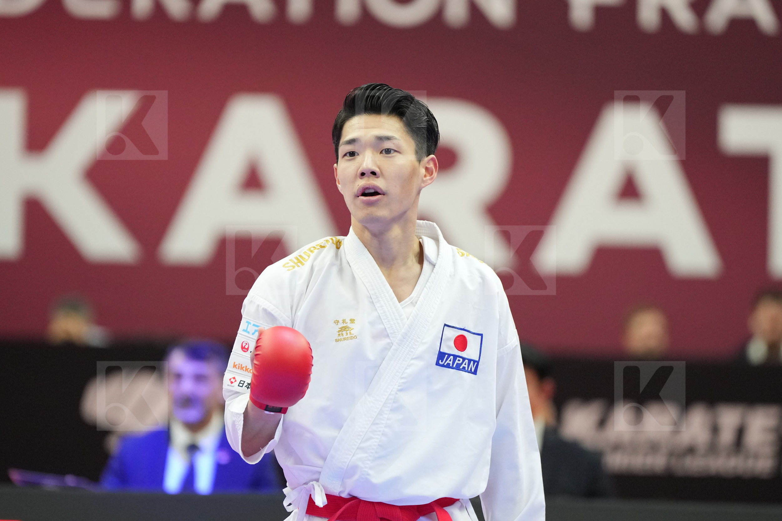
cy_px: 260
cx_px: 391
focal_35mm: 300
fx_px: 6515
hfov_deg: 6.9
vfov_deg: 4.6
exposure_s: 1/1000
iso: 3200
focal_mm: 200
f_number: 2.8
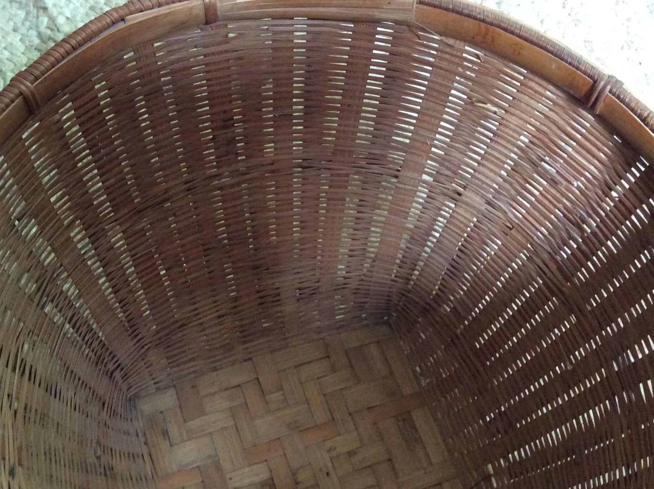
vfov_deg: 32.1
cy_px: 281
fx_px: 849
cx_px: 285
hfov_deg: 42.0
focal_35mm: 45
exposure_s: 1/25
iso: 320
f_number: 2.4
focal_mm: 3.3
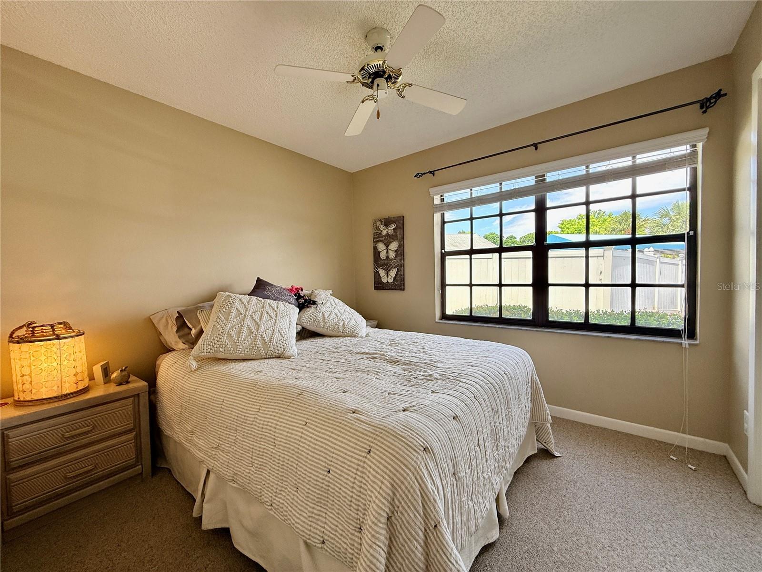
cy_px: 286
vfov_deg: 85.7
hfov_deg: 102.1
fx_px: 308
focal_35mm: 14
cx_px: 381
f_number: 2.2
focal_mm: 2.22
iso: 64
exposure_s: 1/169
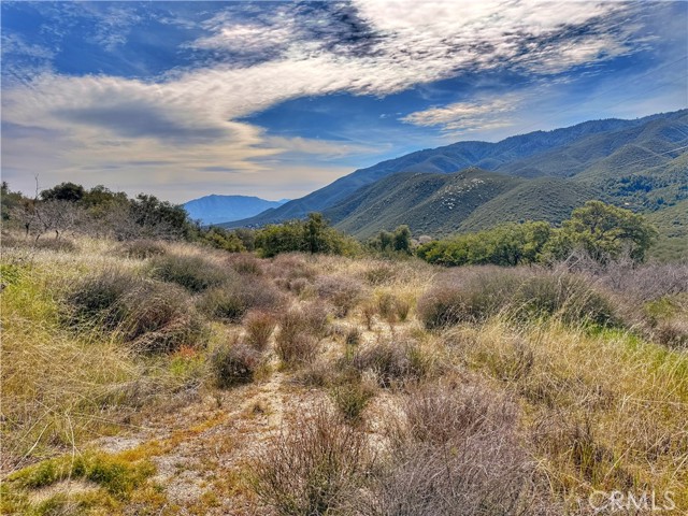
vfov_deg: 56.8
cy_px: 258
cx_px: 344
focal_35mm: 24
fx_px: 477
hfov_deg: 71.6
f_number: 1.78
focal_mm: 6.76
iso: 80
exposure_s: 1/11905
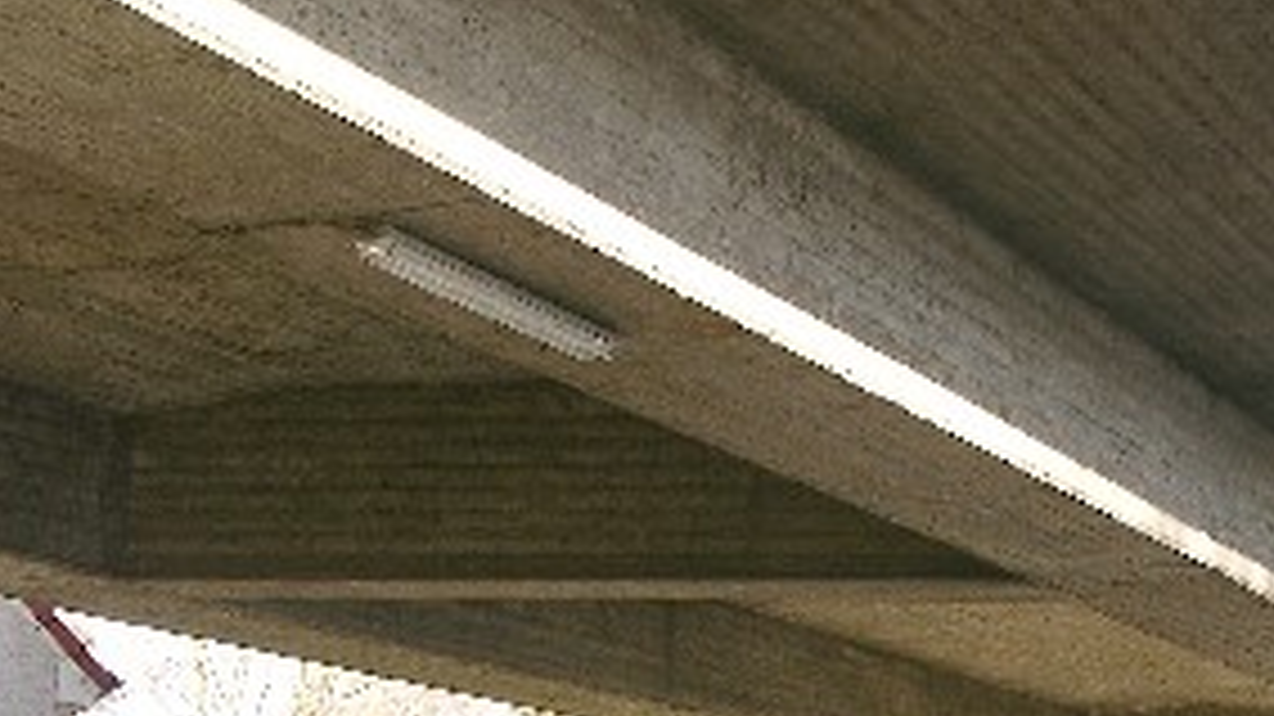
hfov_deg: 25.7
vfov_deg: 14.7
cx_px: 1240
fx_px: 2668
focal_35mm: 79
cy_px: 892
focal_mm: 8.9
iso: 50
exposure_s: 1/55.2
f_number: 5
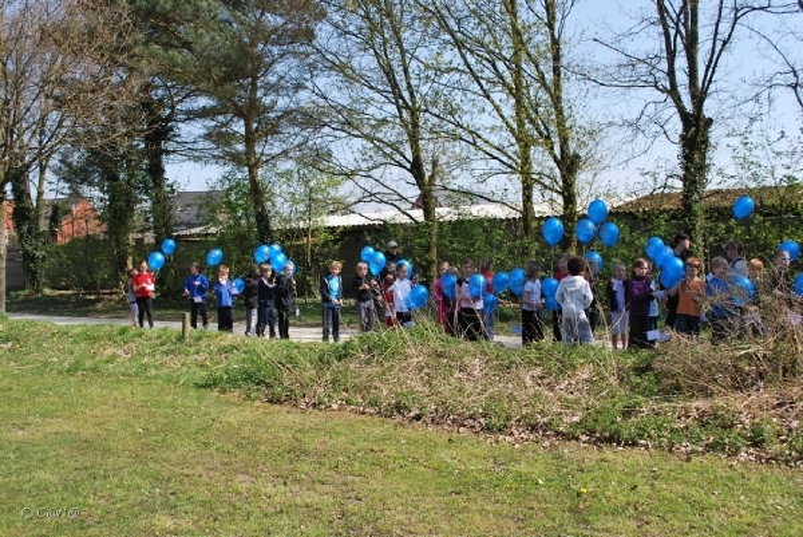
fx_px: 804
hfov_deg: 53.1
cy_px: 268
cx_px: 402
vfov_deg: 36.9
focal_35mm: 36
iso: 100
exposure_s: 1/200
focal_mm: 24
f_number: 7.1
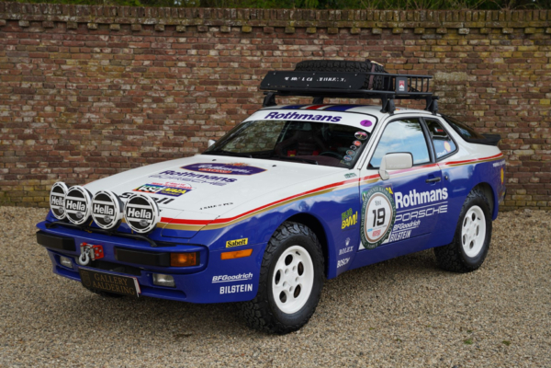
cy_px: 184
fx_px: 924
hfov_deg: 33.2
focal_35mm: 60
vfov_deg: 22.5
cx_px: 276
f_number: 5.6
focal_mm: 60.4
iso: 100
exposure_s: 1/80
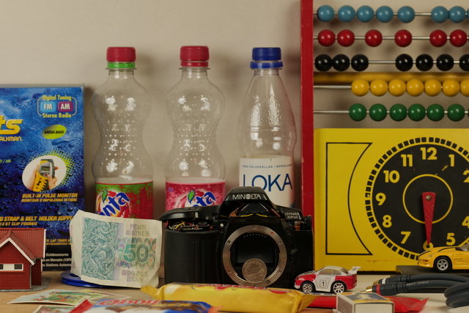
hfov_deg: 16.5
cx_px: 234
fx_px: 1616
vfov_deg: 11.1
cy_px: 156
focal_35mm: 124
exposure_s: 1/30
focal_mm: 124
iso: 100
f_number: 8
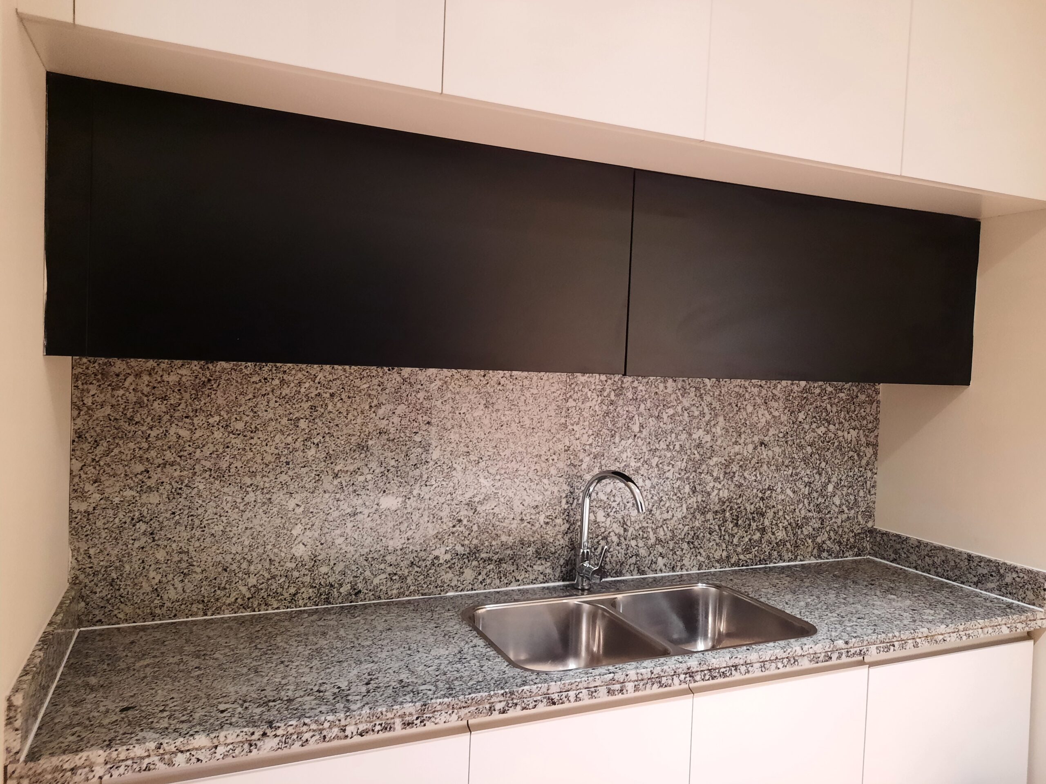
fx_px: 755
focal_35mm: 25
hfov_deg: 69.4
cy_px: 392
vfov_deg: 54.9
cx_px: 523
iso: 640
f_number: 2
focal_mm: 4.6
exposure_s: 1/25
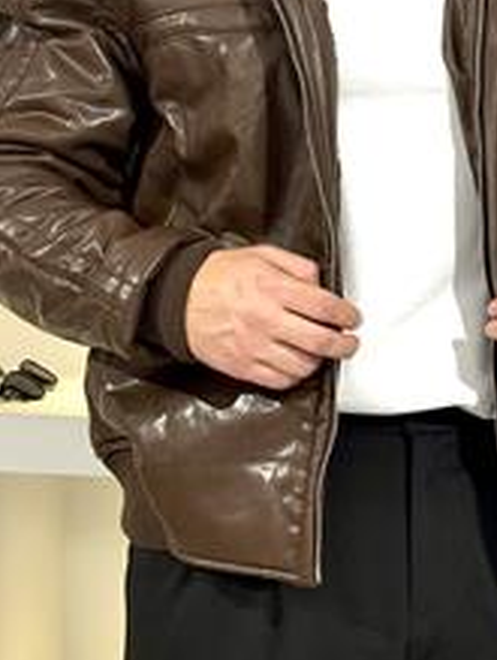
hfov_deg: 14.5
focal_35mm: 102
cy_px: 181
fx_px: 1947
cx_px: 377
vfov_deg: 19.1
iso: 100
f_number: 1.78
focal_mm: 6.76
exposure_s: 1/100
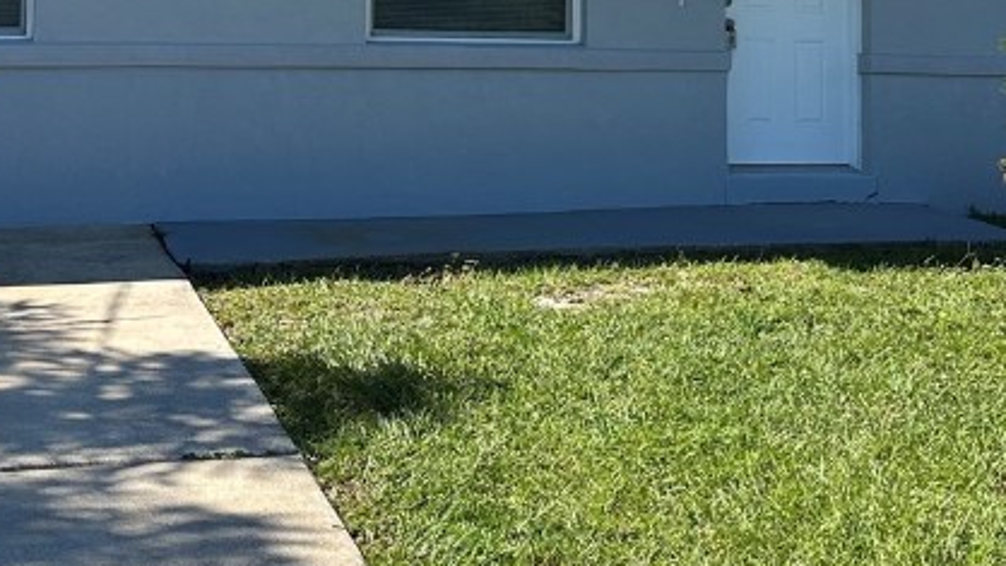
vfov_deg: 18.3
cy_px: -17
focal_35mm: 64
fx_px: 1707
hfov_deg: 32.8
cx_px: 505
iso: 80
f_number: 1.78
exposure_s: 1/1916
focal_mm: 6.86
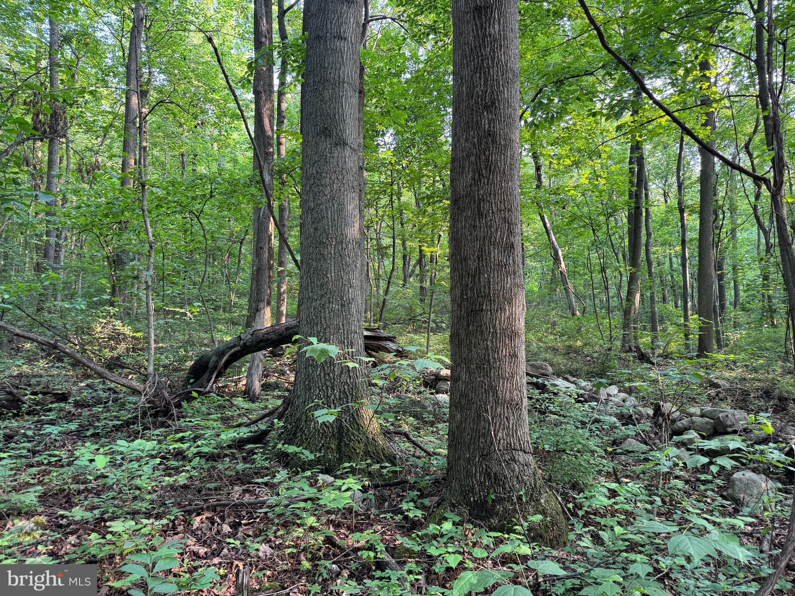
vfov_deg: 56.8
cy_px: 298
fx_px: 551
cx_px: 398
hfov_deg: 71.6
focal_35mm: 24
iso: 200
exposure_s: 1/106
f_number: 1.78
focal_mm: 6.76
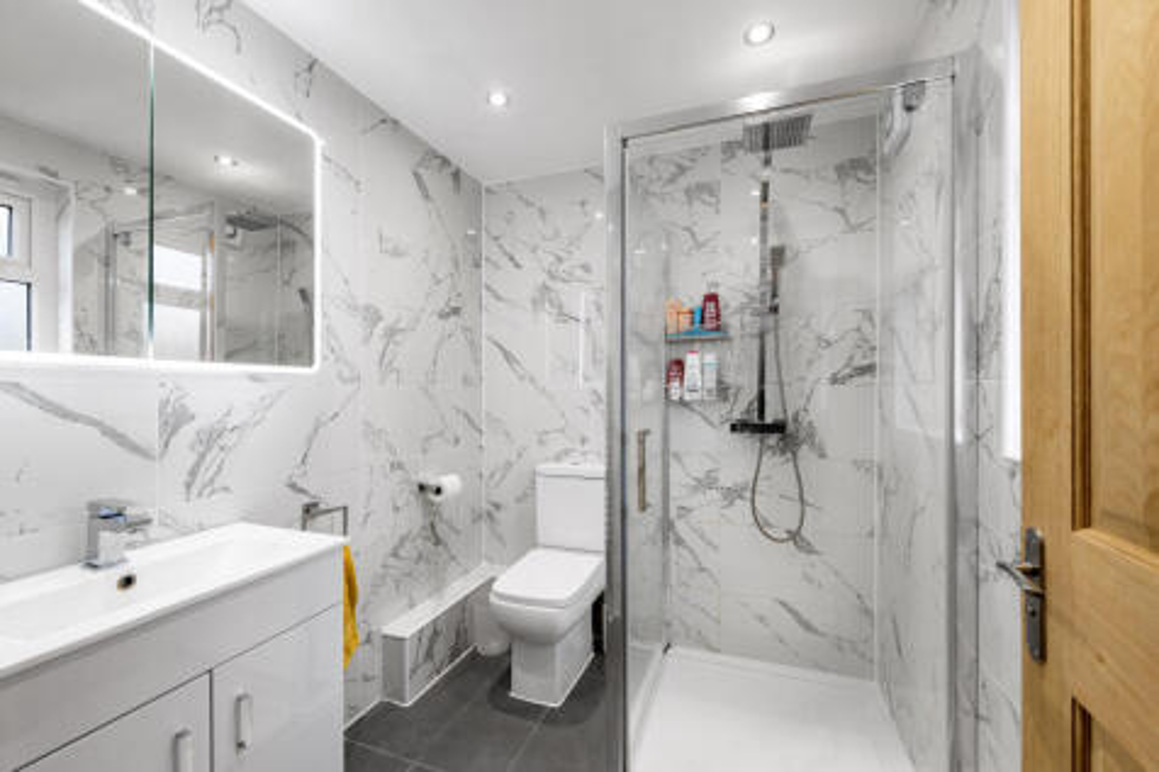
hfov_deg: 104.3
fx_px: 451
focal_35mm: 14
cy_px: 386
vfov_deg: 81.2
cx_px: 580
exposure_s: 1/10
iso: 100
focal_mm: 14
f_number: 8
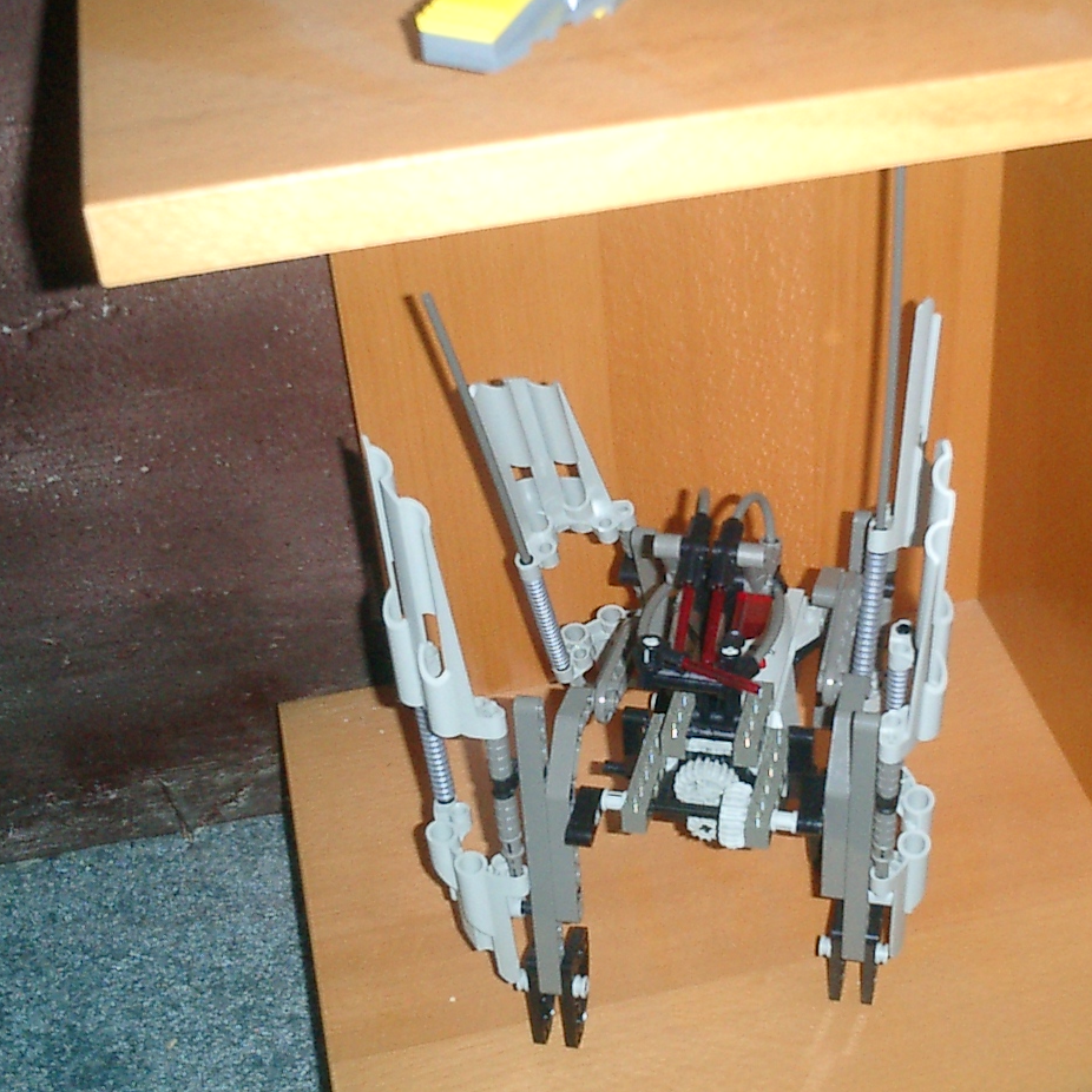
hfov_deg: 30.9
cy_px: 606
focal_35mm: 55
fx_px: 1963
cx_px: 715
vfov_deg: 31.1
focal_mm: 7.5
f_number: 3.2
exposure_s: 1/30
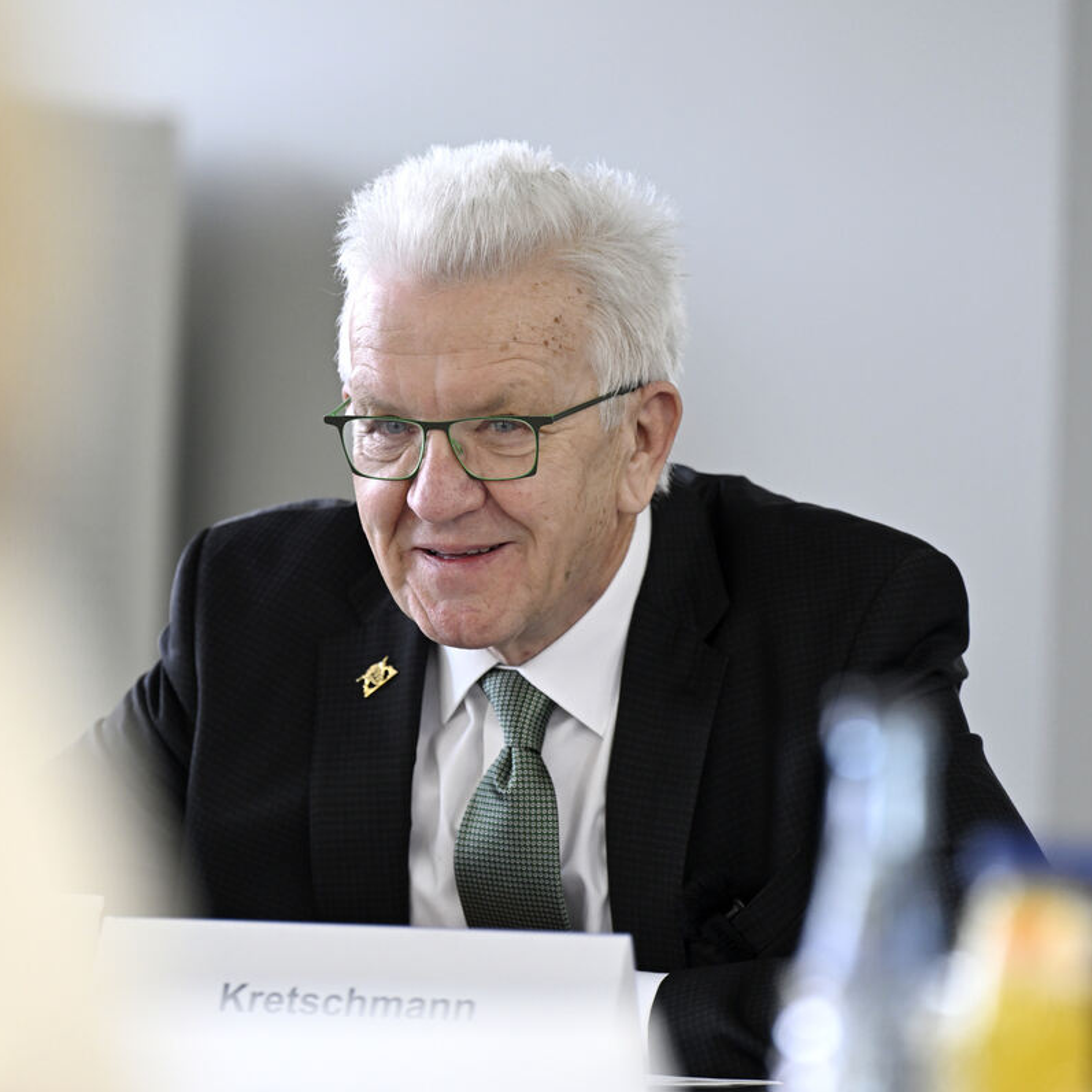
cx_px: 433
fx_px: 9137
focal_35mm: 256
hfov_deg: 6.8
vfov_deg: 6.8
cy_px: 545
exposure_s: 1/125
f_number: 4
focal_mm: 200
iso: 1600
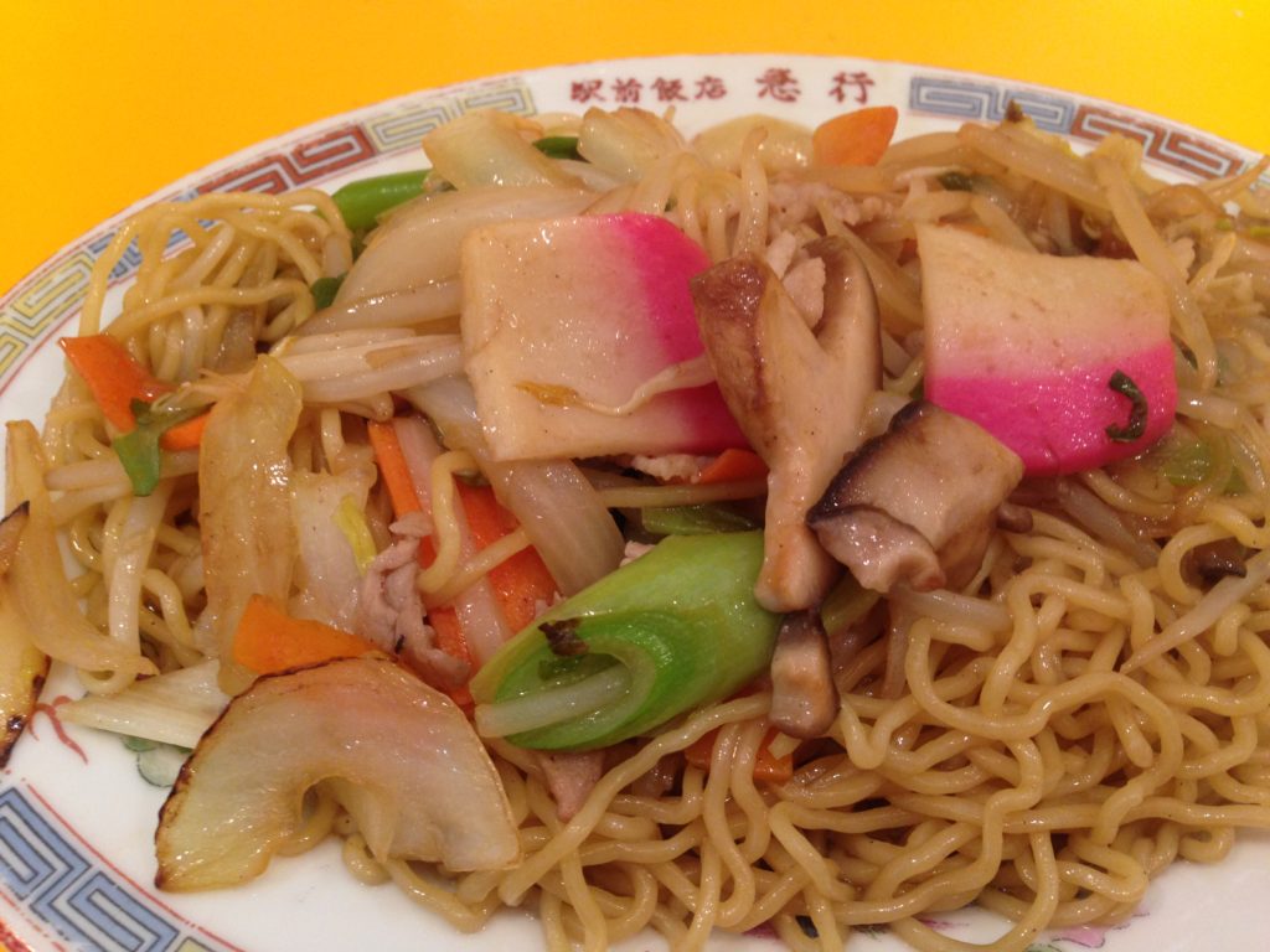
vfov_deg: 42.9
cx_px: 635
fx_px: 1211
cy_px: 476
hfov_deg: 55.4
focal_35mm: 33
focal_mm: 4.12
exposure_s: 1/20
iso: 125
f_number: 2.4
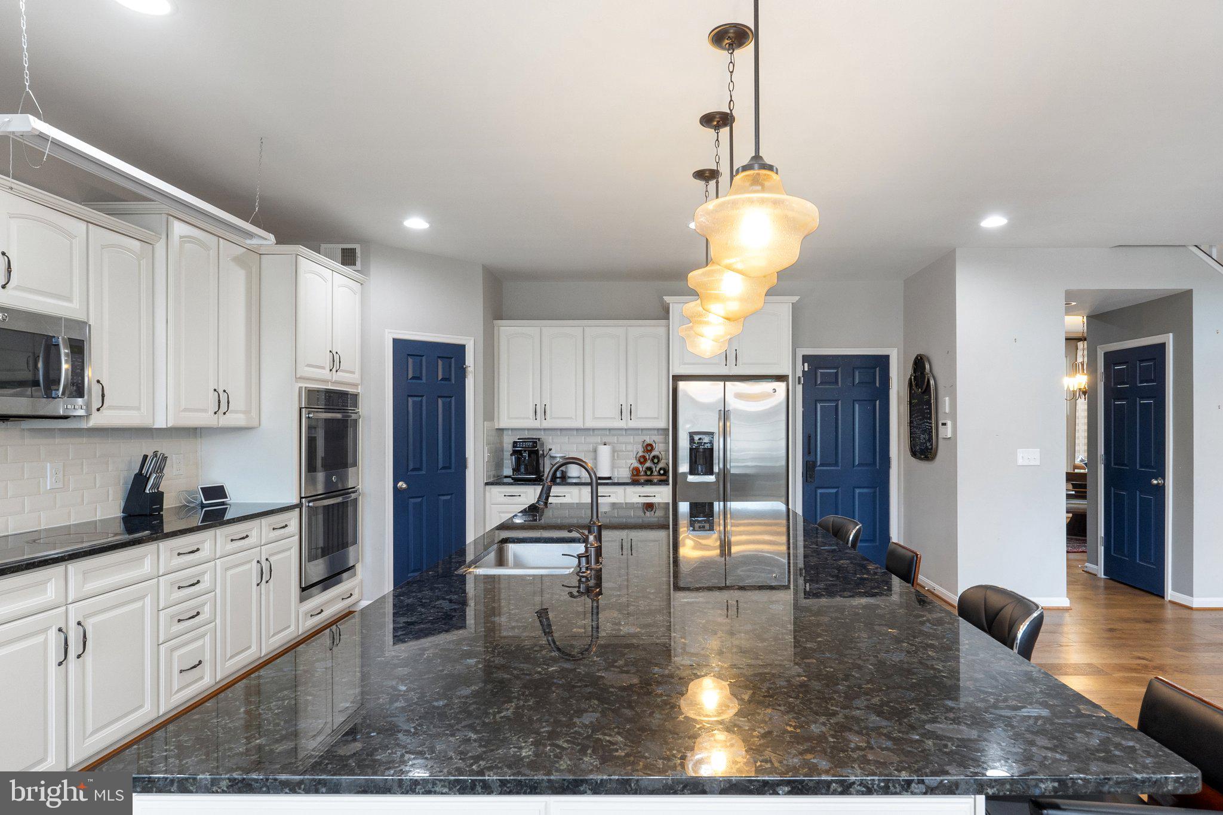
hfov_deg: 84.0
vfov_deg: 61.9
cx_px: 612
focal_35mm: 20
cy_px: 408
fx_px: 679
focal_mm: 13.5
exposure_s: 1/5
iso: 800
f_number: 8
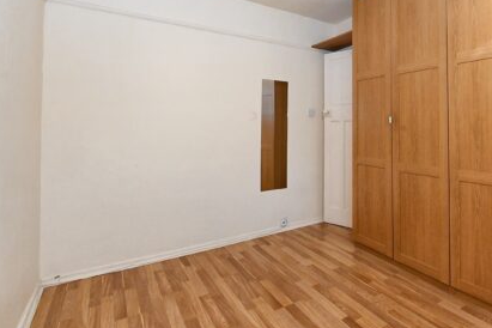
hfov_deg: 77.8
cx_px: 339
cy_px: 120
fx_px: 287
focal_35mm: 21
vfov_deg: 58.6
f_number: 10
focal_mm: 15
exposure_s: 1/60
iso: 2000
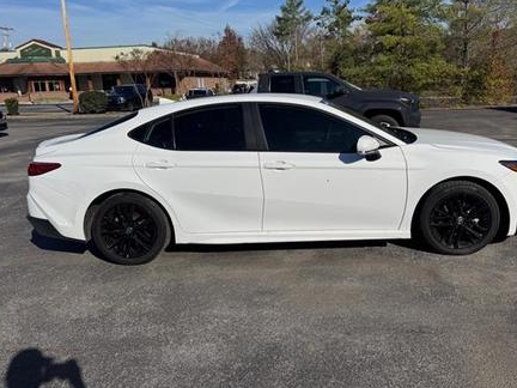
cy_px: 166
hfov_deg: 63.2
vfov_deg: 49.6
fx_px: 418
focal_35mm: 28
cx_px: 291
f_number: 1.78
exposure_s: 1/12346
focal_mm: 6.76
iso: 80
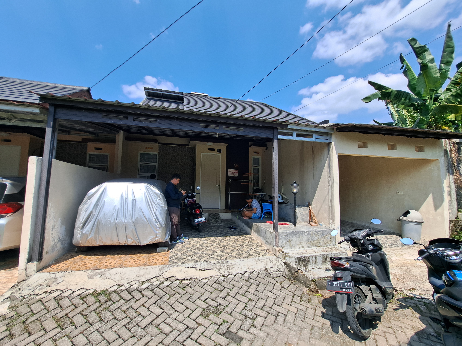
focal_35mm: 13
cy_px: 173
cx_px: 231
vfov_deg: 89.9
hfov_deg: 106.2
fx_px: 174
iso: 50
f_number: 2.2
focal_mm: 1.74
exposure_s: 1/1175
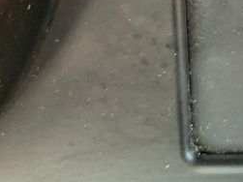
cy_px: -104
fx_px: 744
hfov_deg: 16.5
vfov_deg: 13.1
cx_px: 386
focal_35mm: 106
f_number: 1.8
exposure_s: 1/41
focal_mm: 4.25
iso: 400
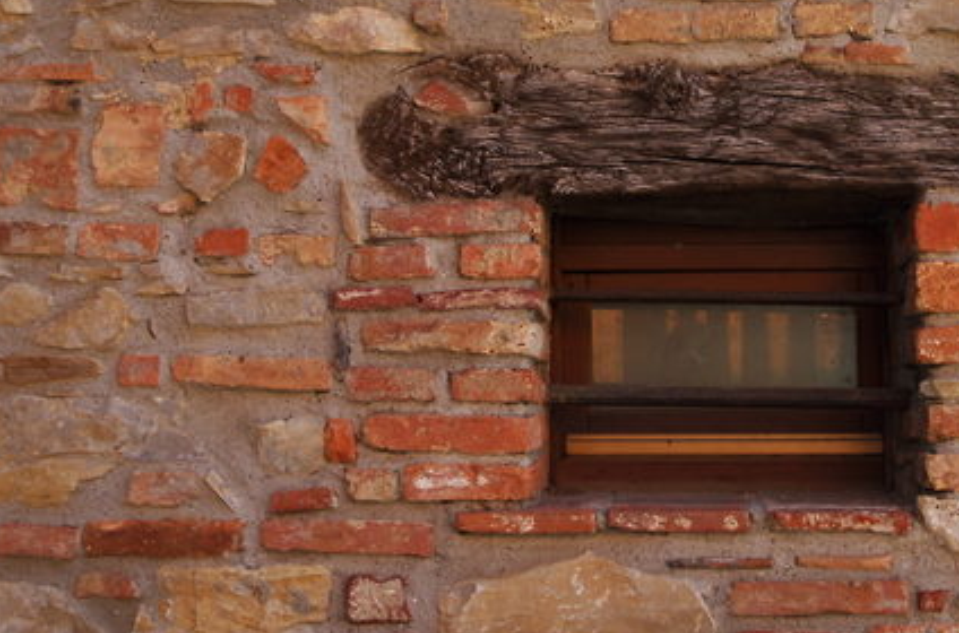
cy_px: 270
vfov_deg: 26.3
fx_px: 1355
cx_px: 656
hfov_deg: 38.5
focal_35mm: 51
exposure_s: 1/125
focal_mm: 24.38
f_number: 8
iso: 200
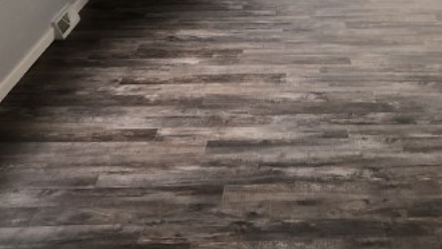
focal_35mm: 71
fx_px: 833
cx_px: 370
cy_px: -27
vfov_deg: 16.5
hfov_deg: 28.9
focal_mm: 3.99
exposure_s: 1/30
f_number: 1.8
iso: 32
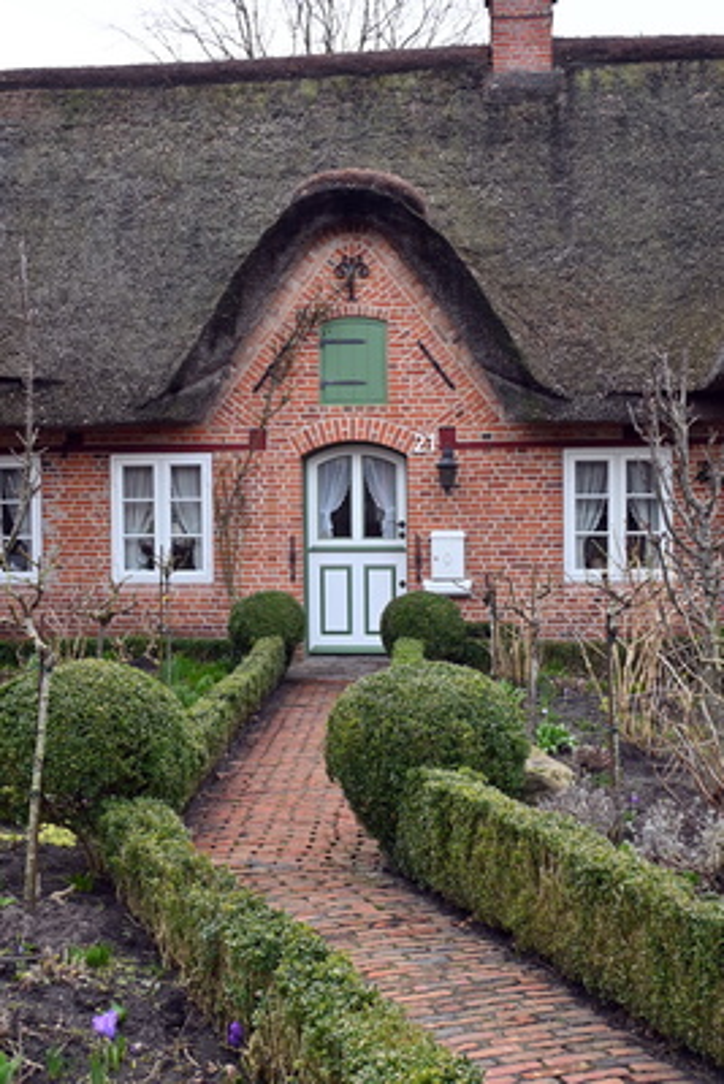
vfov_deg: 47.1
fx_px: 1243
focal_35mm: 41
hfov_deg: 32.5
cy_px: 542
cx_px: 362
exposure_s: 1/250
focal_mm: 27.5
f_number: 5.6
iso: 200
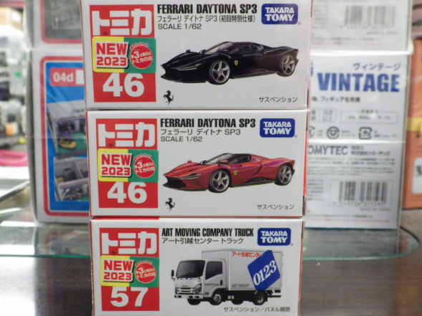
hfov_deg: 50.1
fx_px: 451
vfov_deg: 38.7
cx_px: 194
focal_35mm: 37
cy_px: 161
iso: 800
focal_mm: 6.2
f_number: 3.4
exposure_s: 1/40
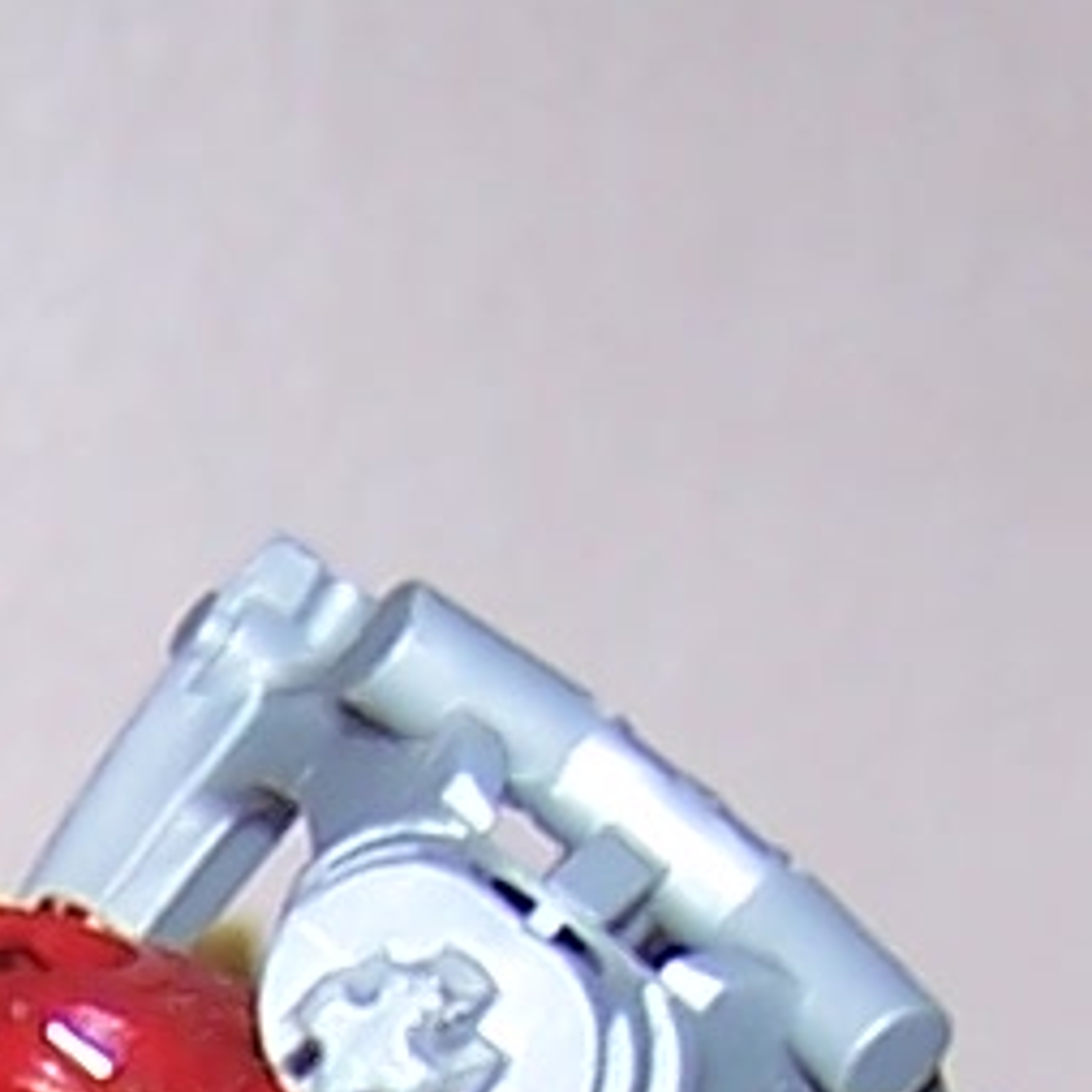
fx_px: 10886
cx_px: -1242
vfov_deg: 5.4
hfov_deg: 5.6
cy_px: 3276
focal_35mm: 305
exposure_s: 1/60
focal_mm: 6.3
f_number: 2.8
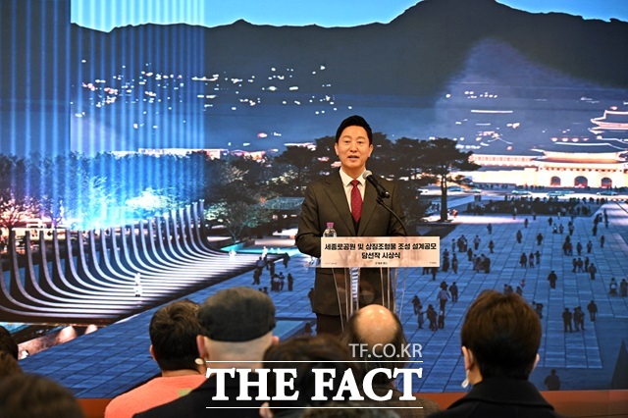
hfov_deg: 21.5
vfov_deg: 14.4
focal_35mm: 95
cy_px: 209
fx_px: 1656
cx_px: 314
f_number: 6.3
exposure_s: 1/60
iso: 2000
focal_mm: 95
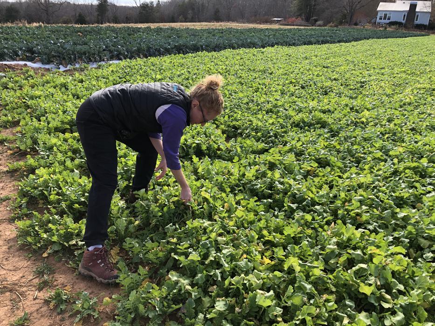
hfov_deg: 63.4
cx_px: 218
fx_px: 352
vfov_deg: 49.8
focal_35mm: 28
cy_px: 163
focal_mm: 3.99
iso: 20
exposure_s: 1/585
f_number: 1.8
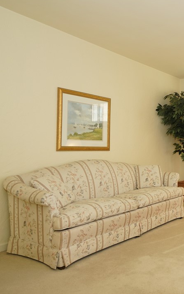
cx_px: 197
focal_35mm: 34
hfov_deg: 33.1
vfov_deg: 56.7
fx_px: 273
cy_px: 146
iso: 800
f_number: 4
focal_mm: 15
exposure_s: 1/160
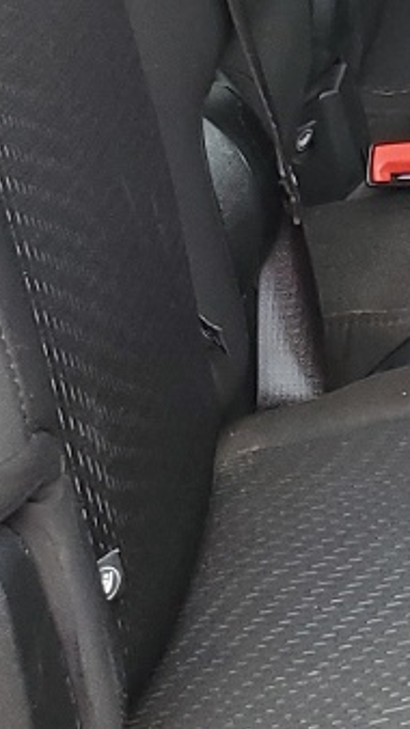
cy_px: -293
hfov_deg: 8.7
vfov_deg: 15.1
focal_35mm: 134
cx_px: 714
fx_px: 2591
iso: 70
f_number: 1.5
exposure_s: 1/60.2
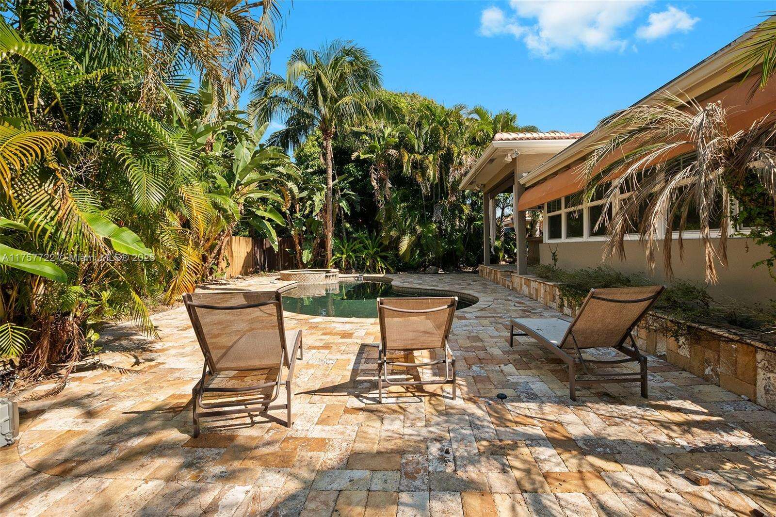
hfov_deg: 100.4
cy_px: 258
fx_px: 323
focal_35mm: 15
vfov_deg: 77.3
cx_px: 388
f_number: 8
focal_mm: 10
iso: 200
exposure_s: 1/250
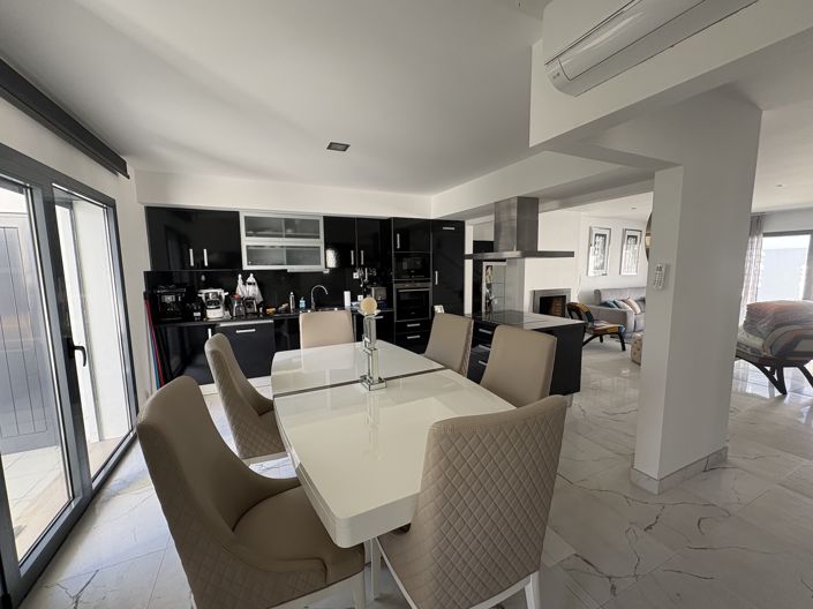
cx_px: 406
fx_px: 329
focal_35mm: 14
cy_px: 304
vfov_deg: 85.6
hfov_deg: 102.1
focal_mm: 2.22
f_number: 2.2
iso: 160
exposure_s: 1/99
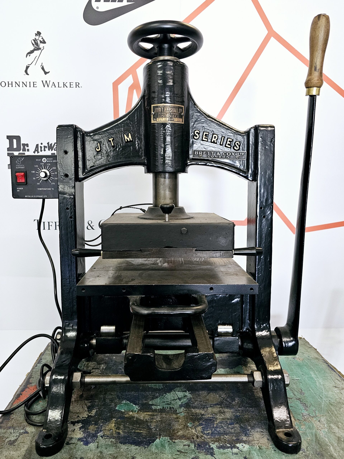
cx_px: 172
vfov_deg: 73.9
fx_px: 305
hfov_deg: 58.9
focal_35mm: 23
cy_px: 230
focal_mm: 6.3
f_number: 1.7
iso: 500
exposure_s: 1/100
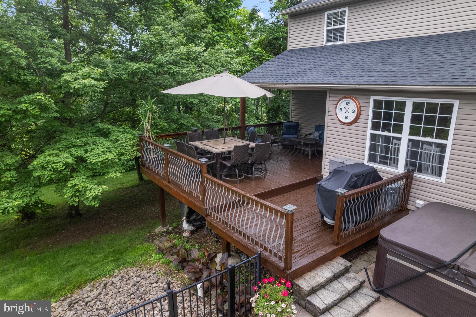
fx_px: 291
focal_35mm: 22
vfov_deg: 57.2
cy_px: 158
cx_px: 238
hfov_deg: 78.6
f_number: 2.8
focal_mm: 8.38
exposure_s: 1/13
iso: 590
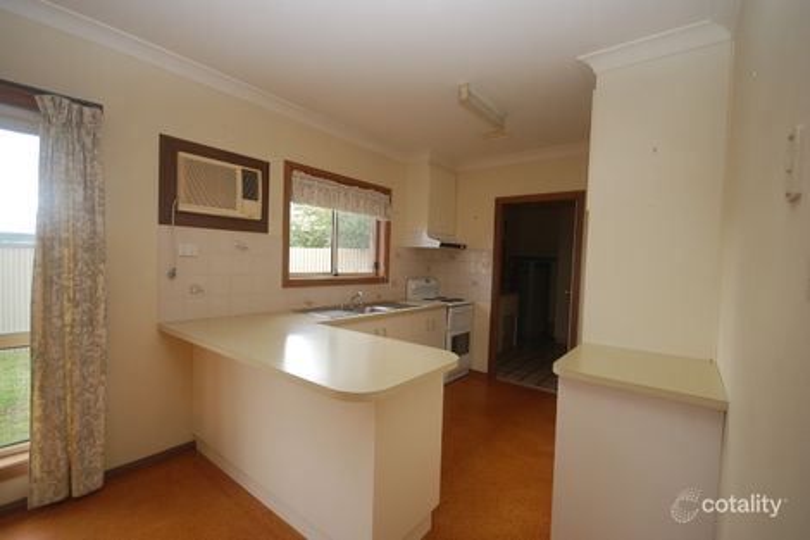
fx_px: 337
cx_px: 405
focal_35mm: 15
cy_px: 270
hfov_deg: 100.4
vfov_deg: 77.3
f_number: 4
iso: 200
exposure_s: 1/60
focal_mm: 10
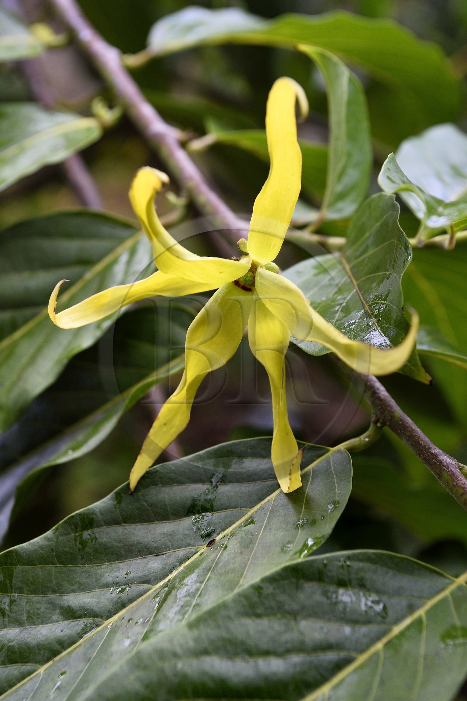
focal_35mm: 70
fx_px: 1363
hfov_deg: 19.4
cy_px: 350
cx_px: 234
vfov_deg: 28.9
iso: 800
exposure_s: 1/160
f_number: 7.1
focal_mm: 70
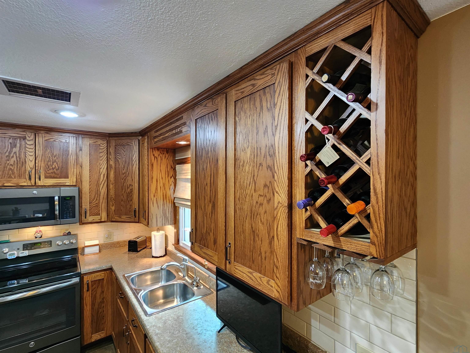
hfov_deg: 106.2
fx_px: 176
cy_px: 176
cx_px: 235
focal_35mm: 13
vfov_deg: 89.9
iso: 320
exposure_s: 1/40
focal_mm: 2.2
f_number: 2.2
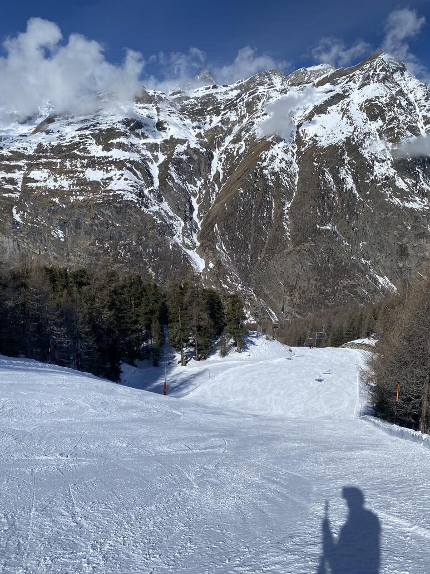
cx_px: 215
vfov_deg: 67.3
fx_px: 430
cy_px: 287
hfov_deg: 53.1
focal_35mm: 26
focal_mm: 4.25
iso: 32
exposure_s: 1/8197
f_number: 1.8
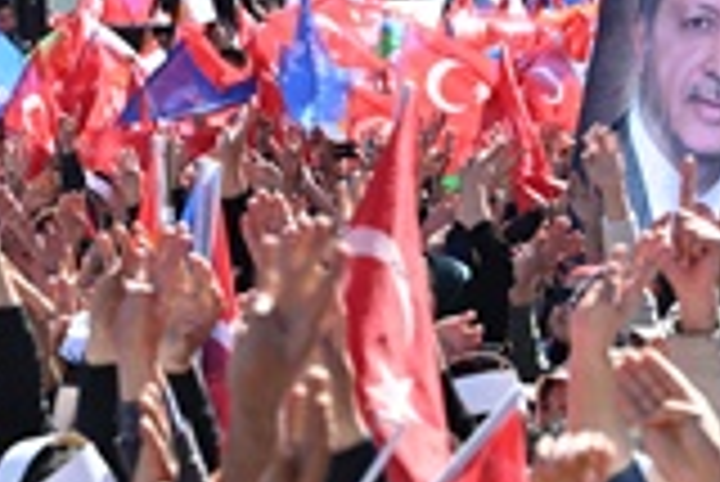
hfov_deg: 5.2
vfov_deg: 3.5
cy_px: 383
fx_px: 7867
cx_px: 670
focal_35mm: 393
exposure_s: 1/125
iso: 100
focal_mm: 105
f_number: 8
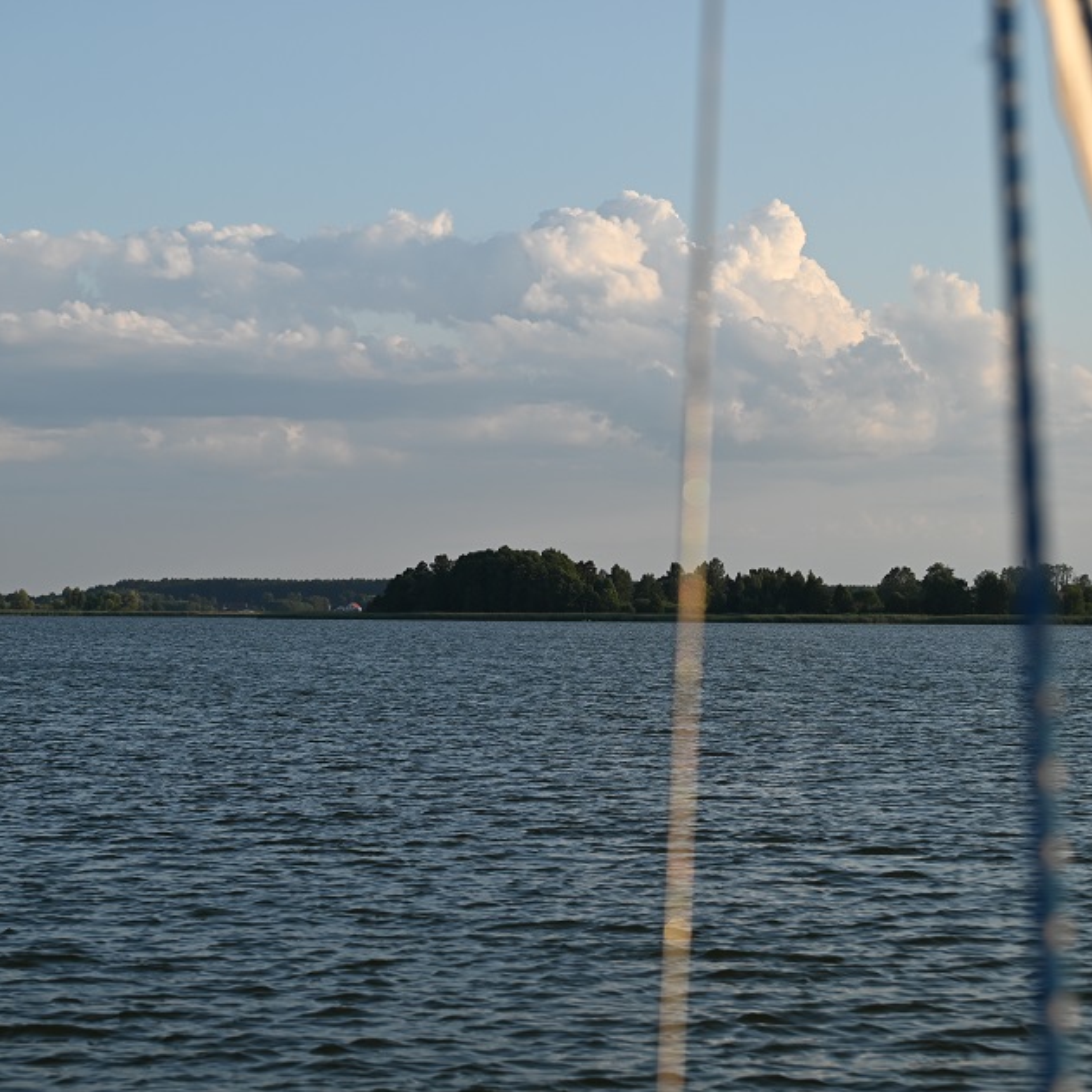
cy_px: 547
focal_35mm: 105
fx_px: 3747
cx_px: 531
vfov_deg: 16.6
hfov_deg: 16.6
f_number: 6.3
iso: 100
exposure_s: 1/320
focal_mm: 82
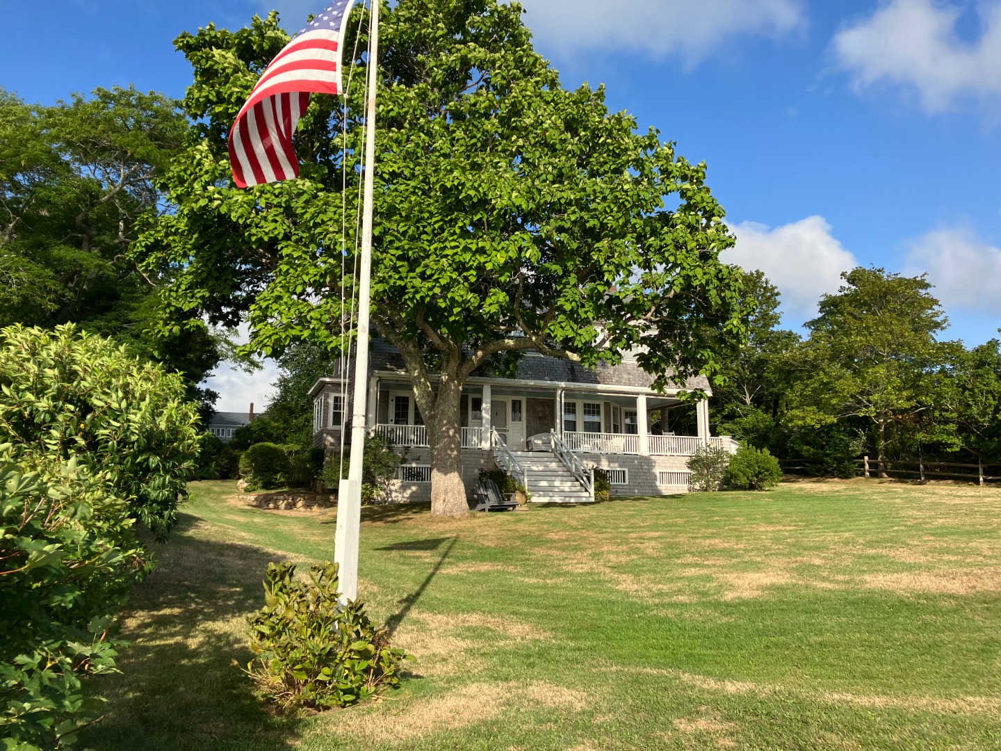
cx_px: 500
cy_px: 376
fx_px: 810
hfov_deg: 63.4
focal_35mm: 28
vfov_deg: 49.7
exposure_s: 1/1389
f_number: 1.8
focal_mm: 3.99
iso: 32
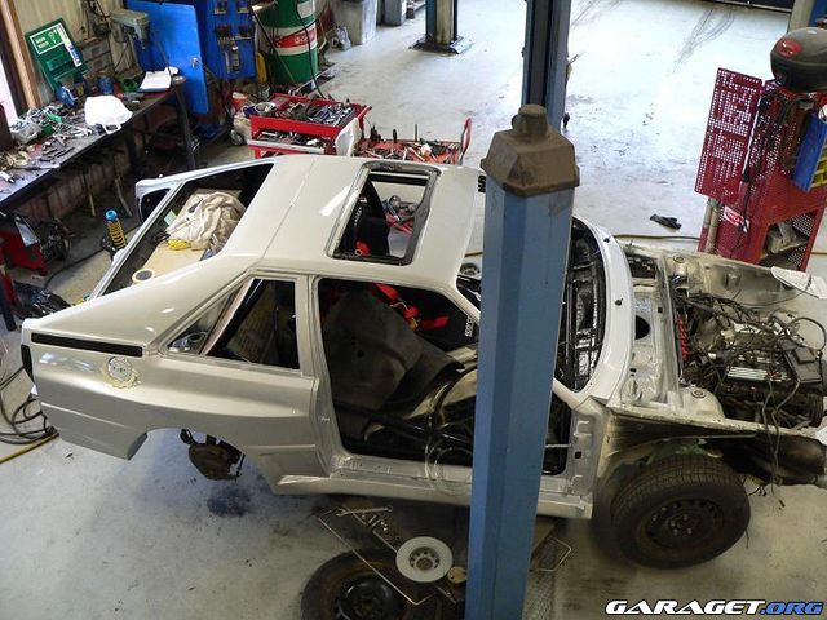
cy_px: 310
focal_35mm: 36
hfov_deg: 51.4
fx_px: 860
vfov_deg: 39.7
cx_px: 414
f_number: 2.8
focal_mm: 6
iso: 200
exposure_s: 1/13
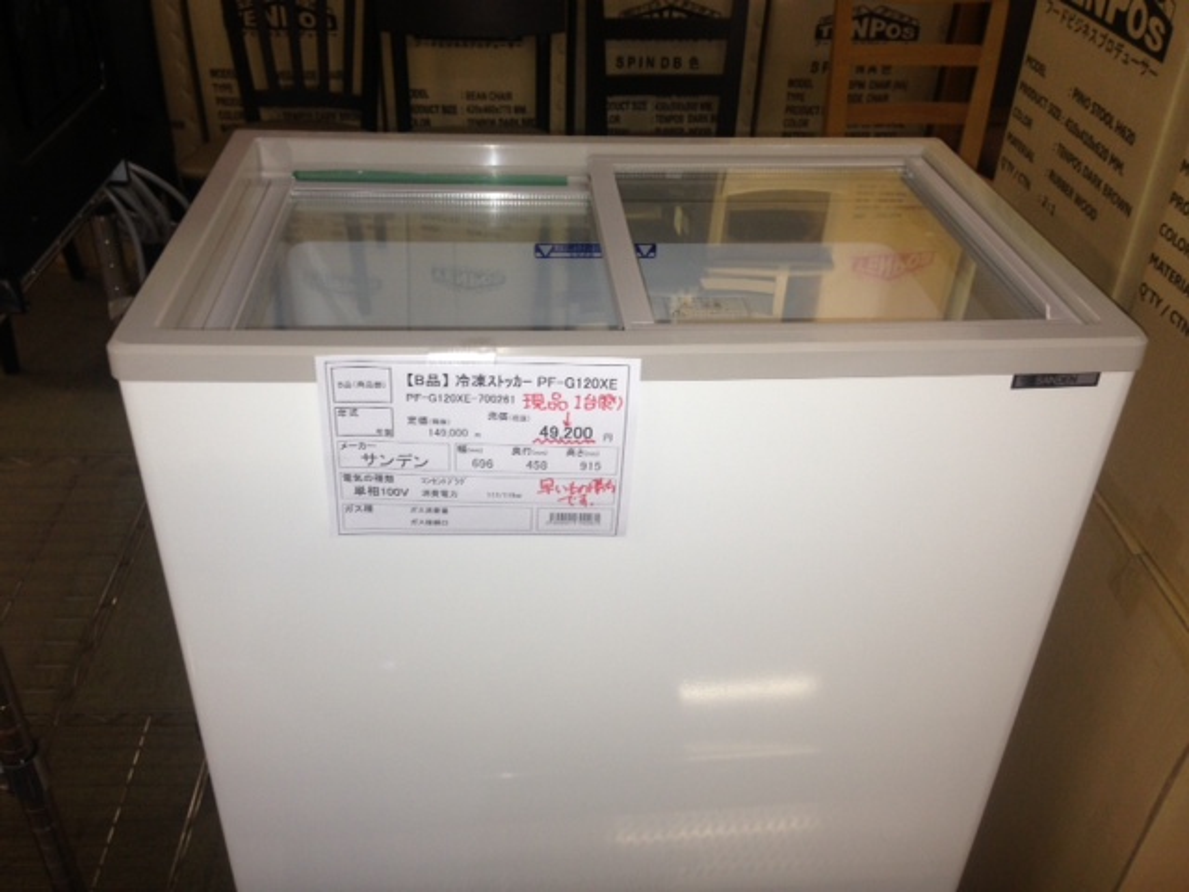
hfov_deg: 55.4
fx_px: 1133
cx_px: 594
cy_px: 446
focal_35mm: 33
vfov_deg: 42.9
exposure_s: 1/20
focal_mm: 4.13
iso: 64
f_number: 2.4
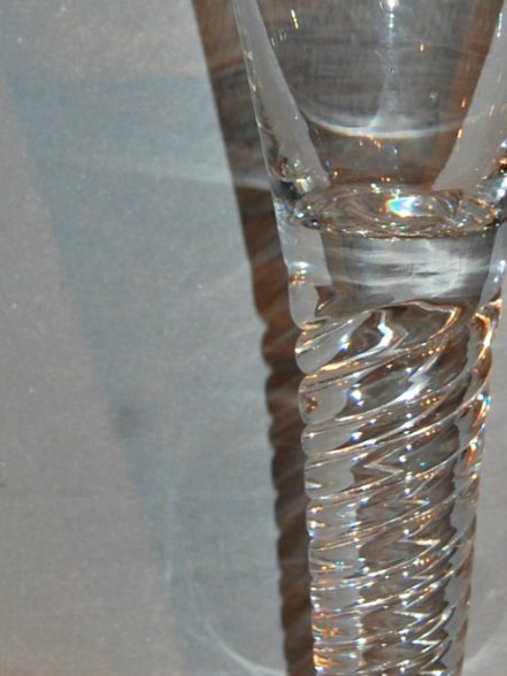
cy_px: 72
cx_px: 399
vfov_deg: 13.1
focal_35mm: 149
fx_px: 2910
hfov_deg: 9.9
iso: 400
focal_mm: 38
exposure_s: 1/60
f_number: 5
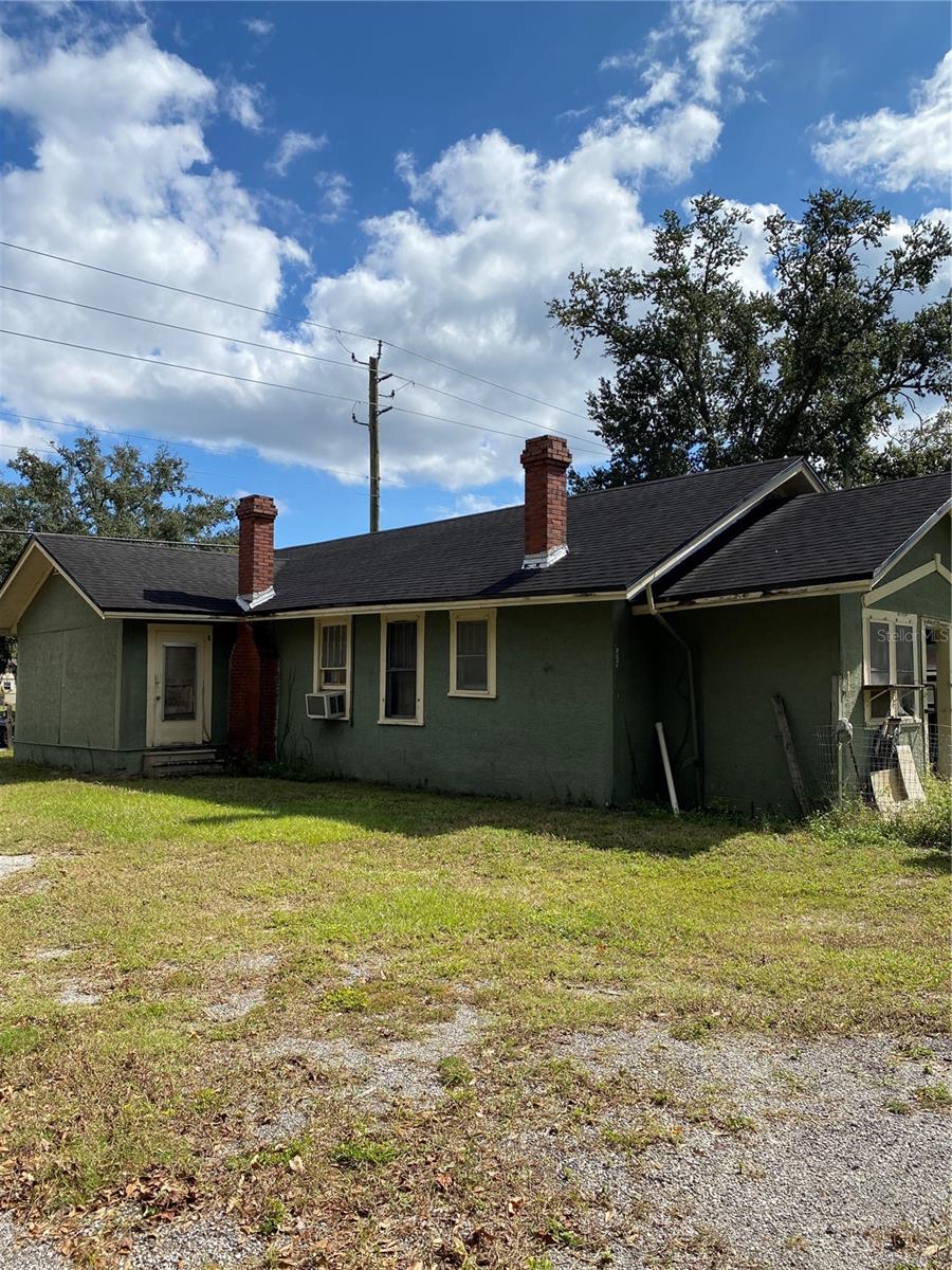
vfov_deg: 67.3
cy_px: 635
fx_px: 953
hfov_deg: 53.1
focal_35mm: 26
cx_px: 476
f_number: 1.8
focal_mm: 4.25
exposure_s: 1/3731
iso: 32
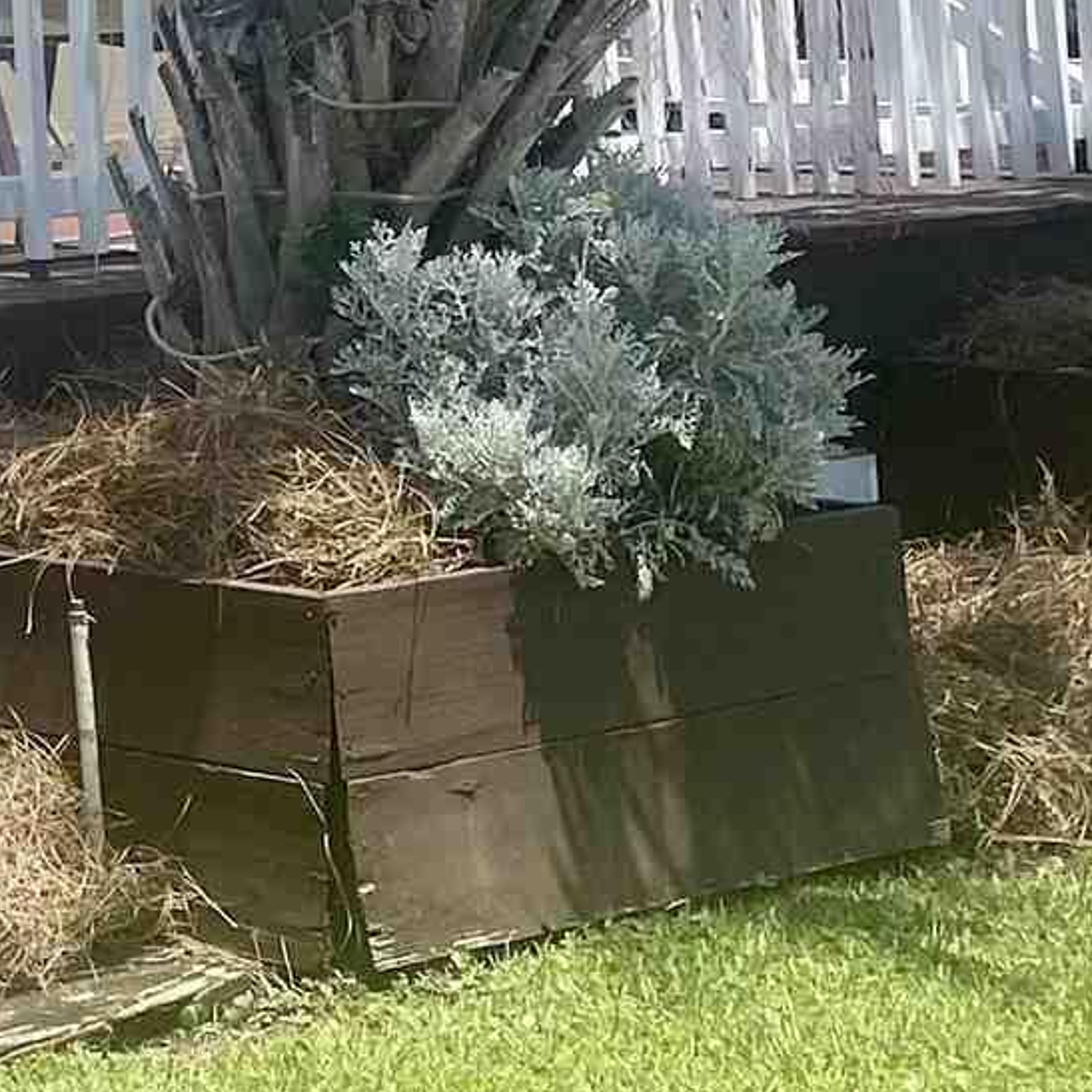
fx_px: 4604
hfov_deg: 12.1
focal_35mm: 129
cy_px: -559
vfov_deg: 12.8
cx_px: -1072
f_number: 1.8
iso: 32
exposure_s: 1/2315
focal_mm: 4.25
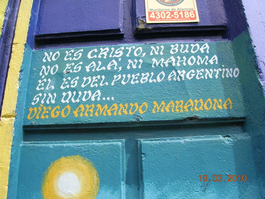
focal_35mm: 34
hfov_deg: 54.0
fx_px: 260
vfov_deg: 41.8
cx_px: 132
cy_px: 100
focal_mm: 5.7
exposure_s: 1/149
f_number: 4.9
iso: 50
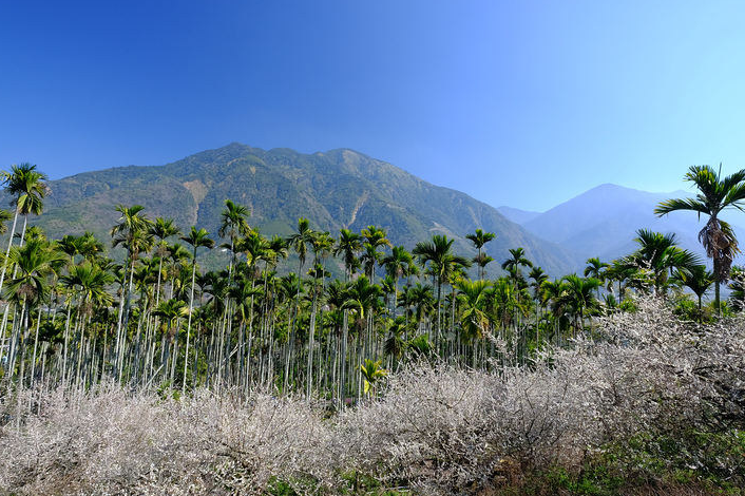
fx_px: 352
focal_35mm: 17
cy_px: 260
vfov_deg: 70.3
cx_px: 390
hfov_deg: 93.2
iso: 200
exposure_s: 1/52
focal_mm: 10
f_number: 9
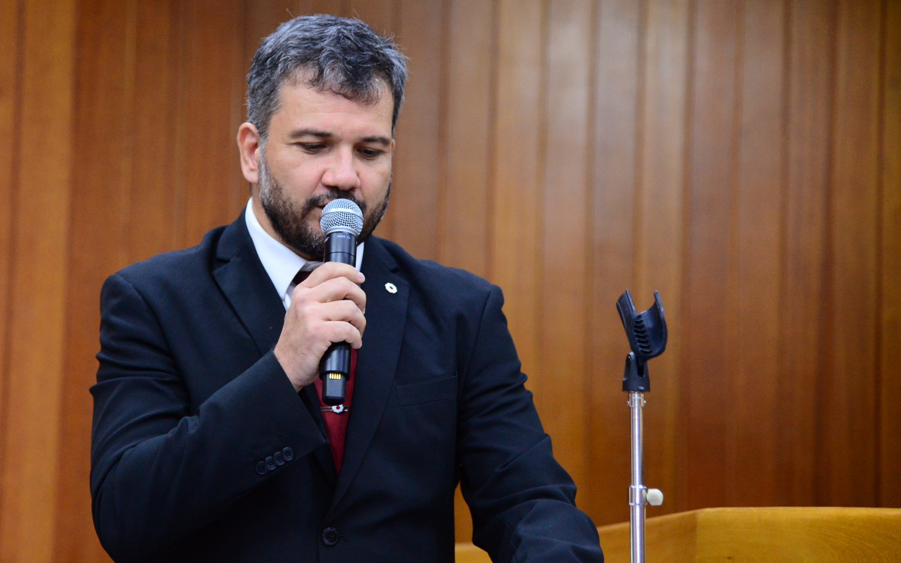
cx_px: 341
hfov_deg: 16.4
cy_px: 279
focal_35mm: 127
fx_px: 3118
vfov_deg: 10.3
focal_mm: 100
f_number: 4
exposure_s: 1/80
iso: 2500
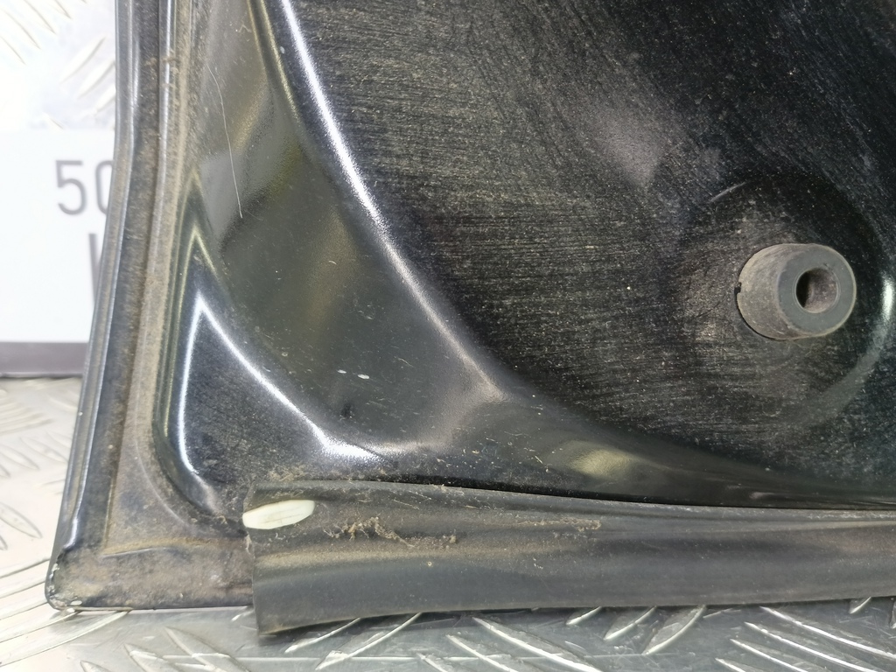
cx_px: 448
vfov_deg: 58.9
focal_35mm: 23
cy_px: 336
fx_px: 595
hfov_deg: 73.9
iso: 393
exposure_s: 1/25
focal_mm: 4.11
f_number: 1.6
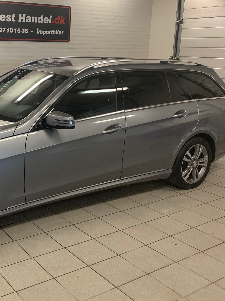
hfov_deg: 33.3
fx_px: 364
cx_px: 43
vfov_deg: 44.7
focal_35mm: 42
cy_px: 133
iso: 64
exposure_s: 1/50
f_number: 1.8
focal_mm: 4.25
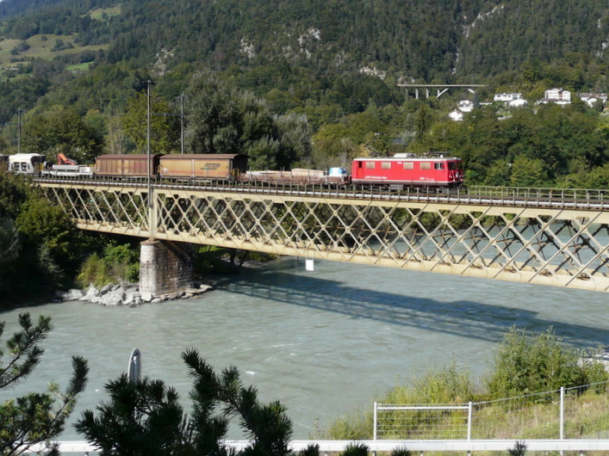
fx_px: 721
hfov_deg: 45.4
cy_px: 140
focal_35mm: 41
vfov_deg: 34.7
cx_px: 376
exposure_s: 1/250
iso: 100
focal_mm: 4.8
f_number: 5.6
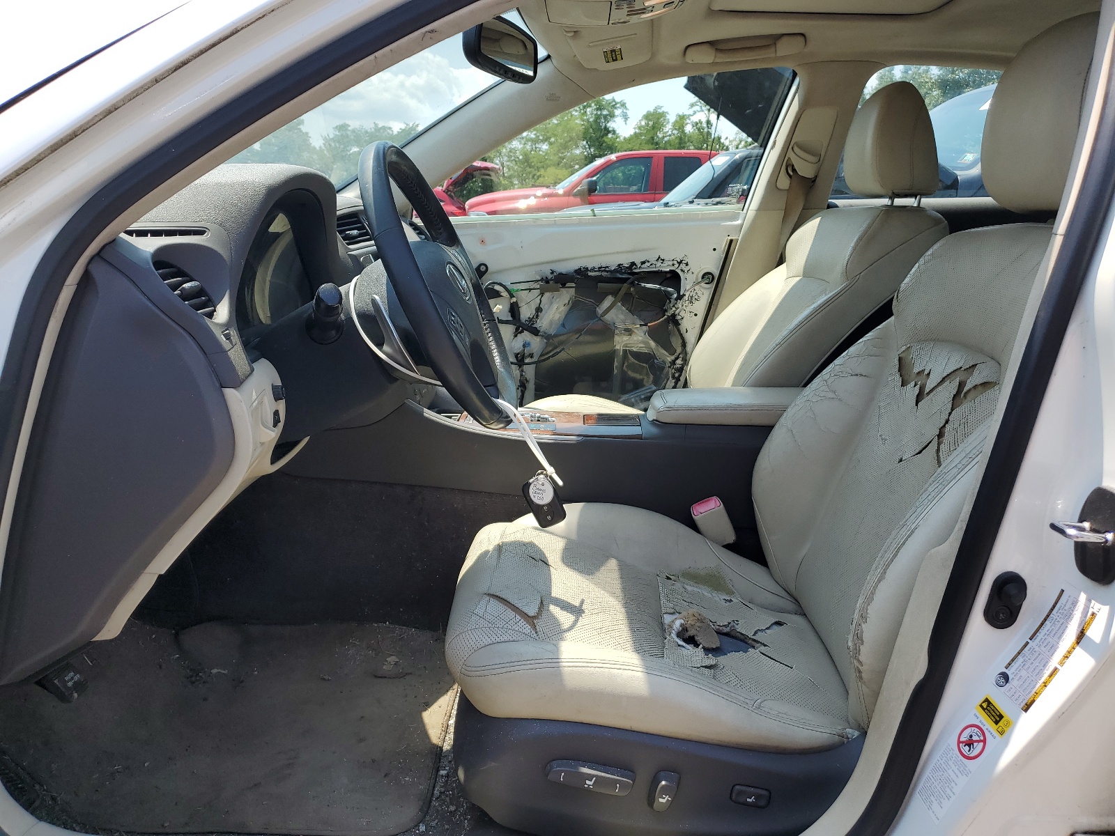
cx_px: 558
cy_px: 418
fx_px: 837
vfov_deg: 53.1
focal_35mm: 26
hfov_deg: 67.3
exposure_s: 1/1429
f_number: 1.5
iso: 50
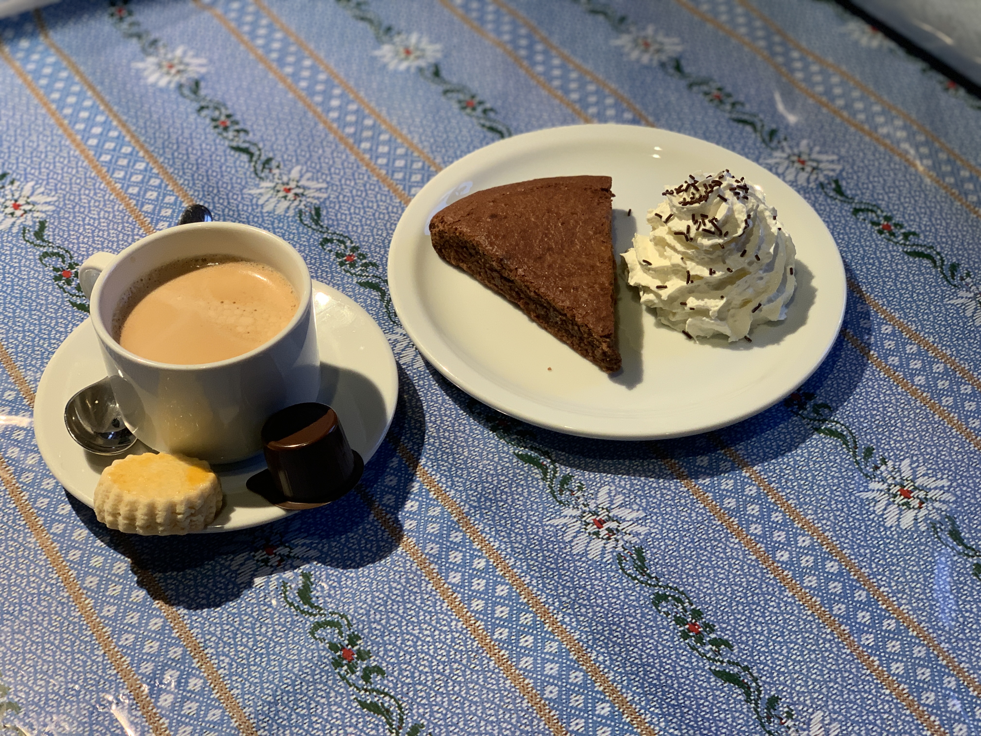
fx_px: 1474
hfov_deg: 36.8
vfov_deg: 28.0
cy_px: 368
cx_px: 490
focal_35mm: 52
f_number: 2.4
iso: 125
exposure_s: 1/50
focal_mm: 6
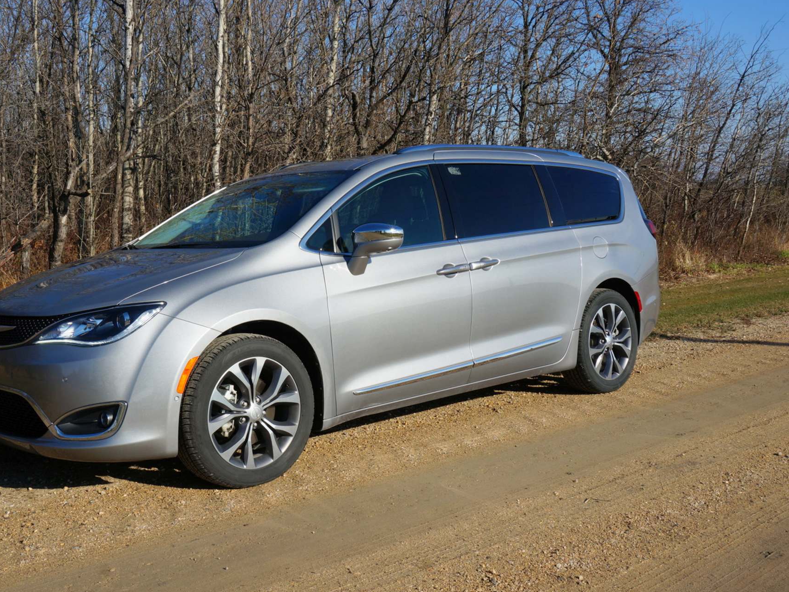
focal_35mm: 38
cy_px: 288
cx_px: 338
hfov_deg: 48.8
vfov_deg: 37.7
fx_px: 866
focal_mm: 22
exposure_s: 1/125
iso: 100
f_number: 13
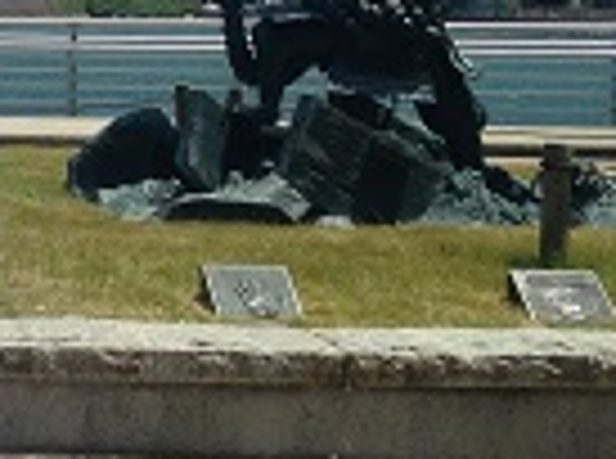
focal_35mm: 116
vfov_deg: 12.6
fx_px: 2059
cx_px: -283
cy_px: 45
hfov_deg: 15.8
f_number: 2.4
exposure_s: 1/2358
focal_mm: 4.12
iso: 50
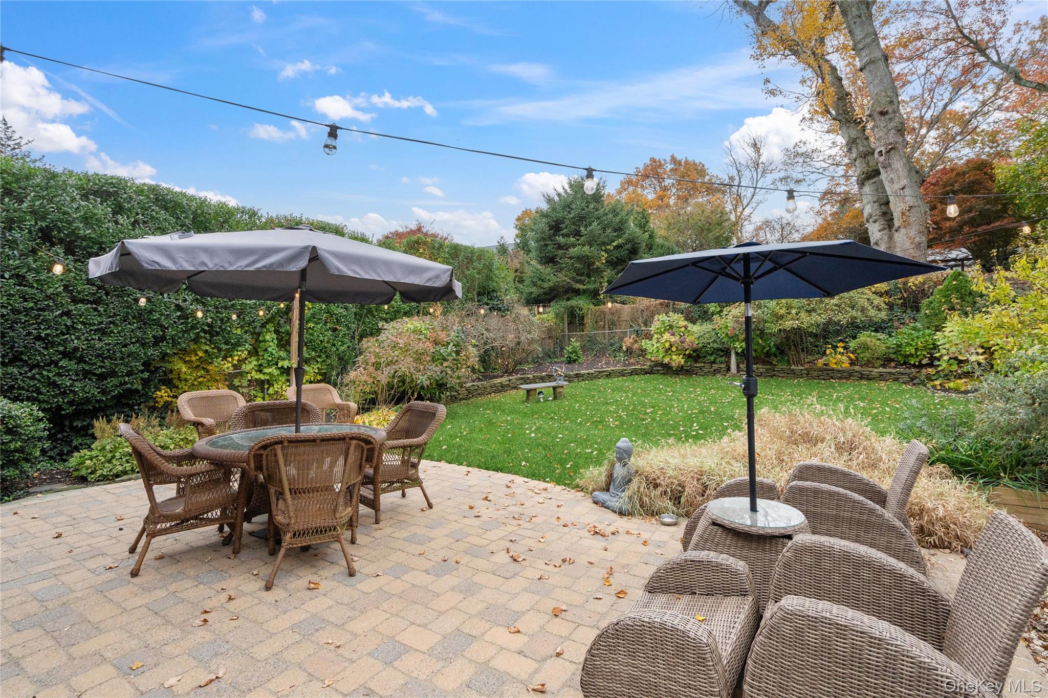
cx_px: 524
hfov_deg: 96.7
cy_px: 349
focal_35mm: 16
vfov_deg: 73.7
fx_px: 466
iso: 1250
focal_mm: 16
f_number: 5.6
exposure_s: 1/320
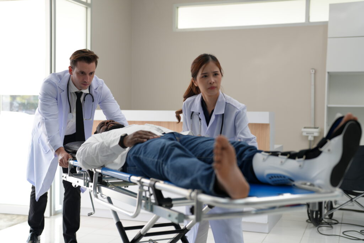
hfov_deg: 39.6
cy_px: 122
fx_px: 506
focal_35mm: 50
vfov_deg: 27.0
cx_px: 182
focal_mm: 50
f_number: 2.2
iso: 100
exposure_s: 1/262
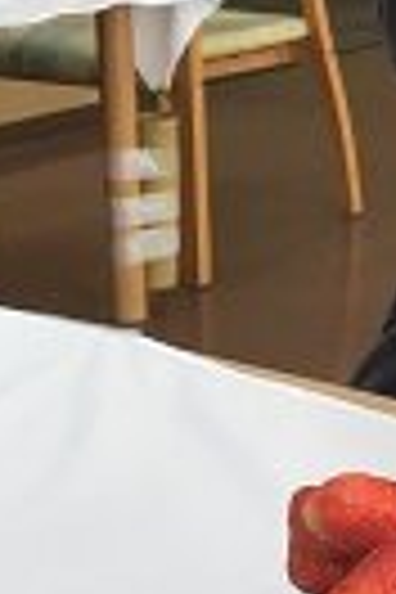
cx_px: 752
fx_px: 2013
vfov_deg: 16.6
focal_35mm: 122
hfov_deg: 10.5
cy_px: 79
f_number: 2.4
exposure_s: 1/60
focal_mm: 3.3
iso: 32
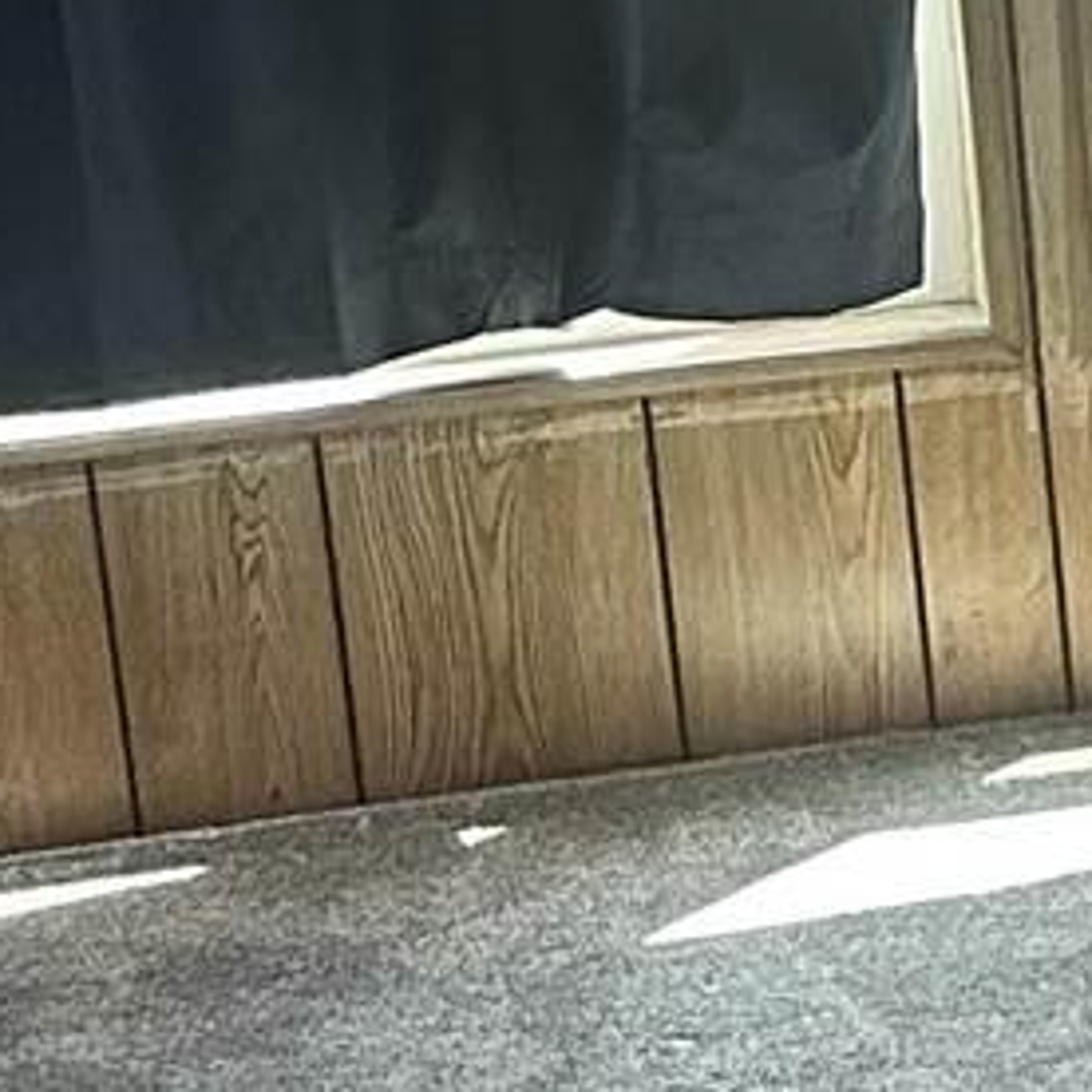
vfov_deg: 9.9
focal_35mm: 177
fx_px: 6317
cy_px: 210
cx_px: 3395
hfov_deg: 8.2
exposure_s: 1/120
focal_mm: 6.86
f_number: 1.78
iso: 200
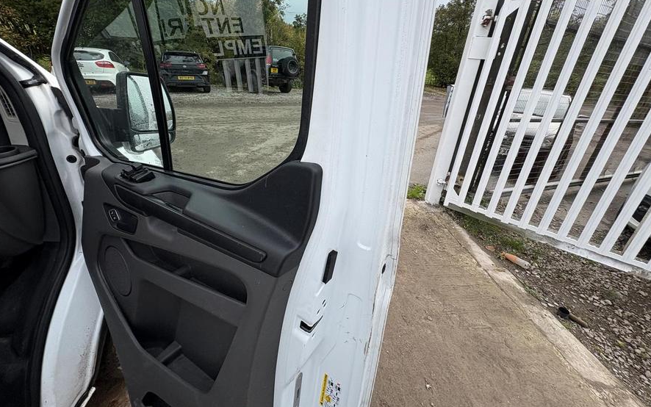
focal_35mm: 15
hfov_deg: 101.5
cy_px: 167
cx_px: 325
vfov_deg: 74.1
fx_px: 266
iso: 40
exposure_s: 1/713
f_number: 2.2
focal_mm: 2.22
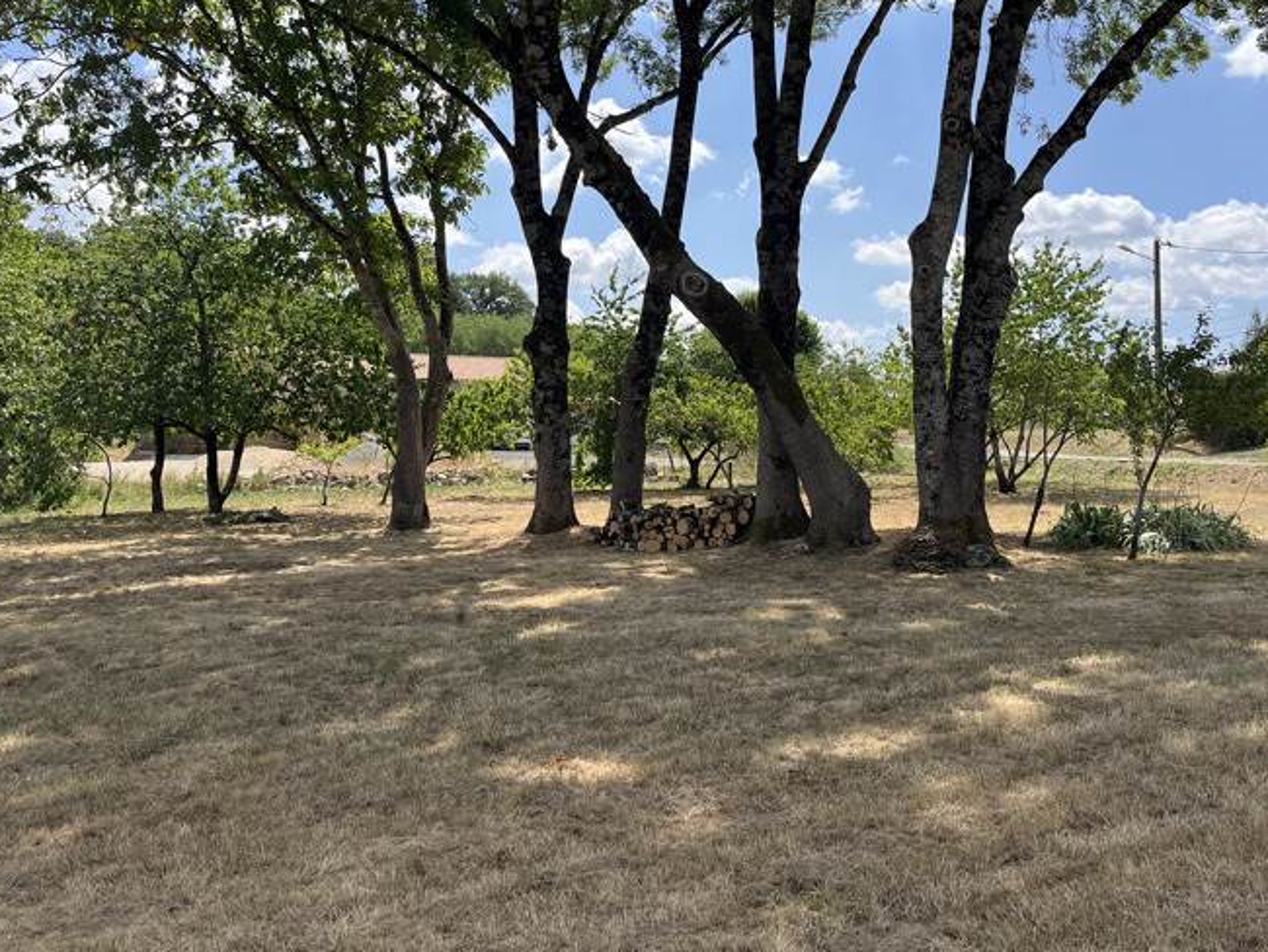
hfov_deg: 56.6
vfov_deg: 44.0
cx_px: 722
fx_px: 1173
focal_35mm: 32
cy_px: 382
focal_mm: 5.1
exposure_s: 1/3215
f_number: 1.6
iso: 50
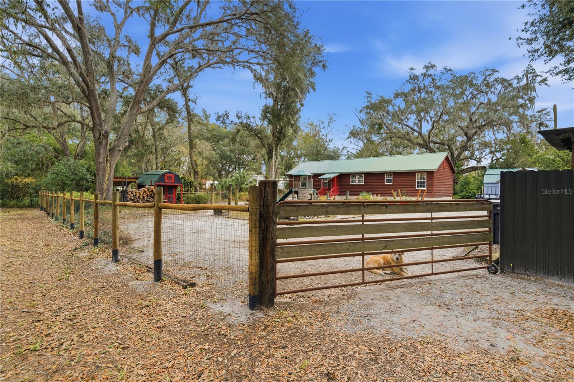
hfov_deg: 86.9
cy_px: 191
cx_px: 287
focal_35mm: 19
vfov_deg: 64.5
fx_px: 303
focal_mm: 19
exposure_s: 1/8000
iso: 640
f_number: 8
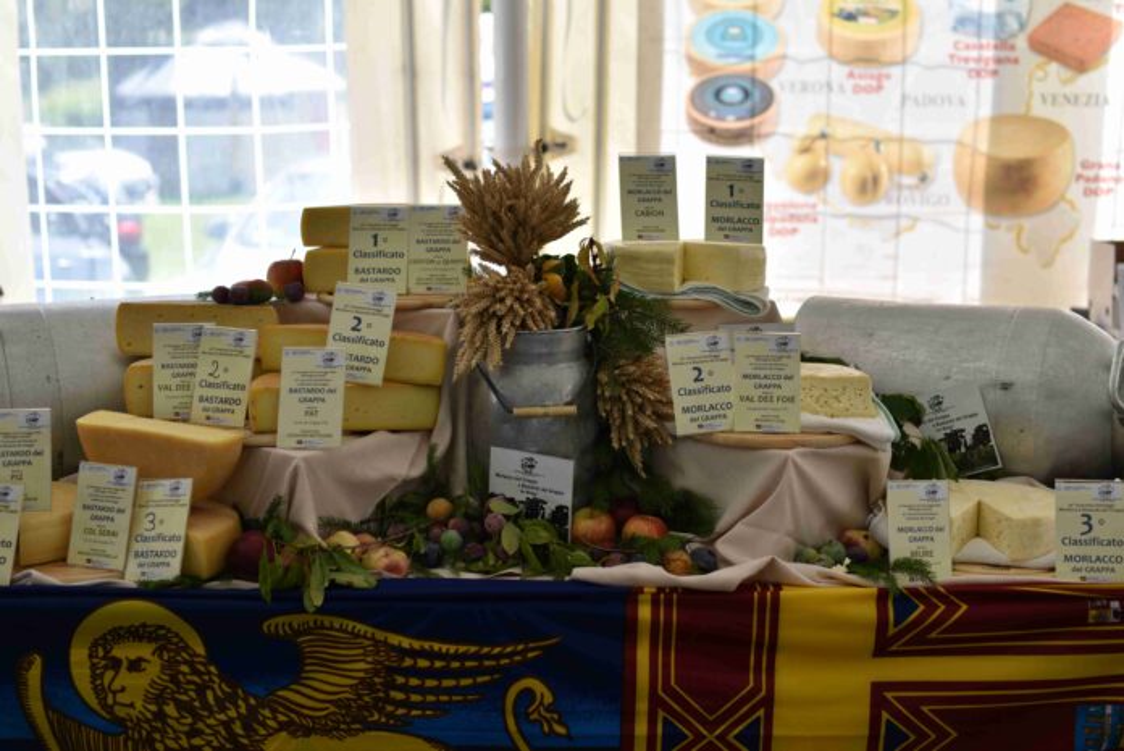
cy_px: 376
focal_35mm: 45
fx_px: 1406
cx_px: 562
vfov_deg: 29.9
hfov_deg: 43.6
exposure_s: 1/640
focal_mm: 45
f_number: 2.5
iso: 100
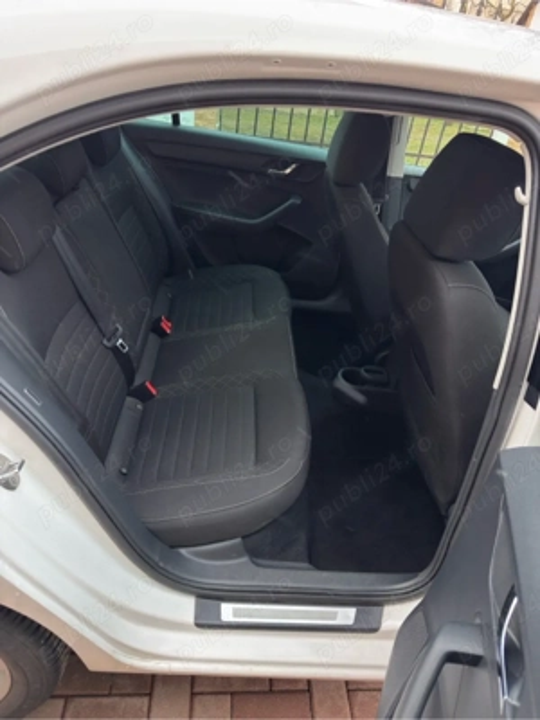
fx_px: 499
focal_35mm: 24
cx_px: 270
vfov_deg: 71.6
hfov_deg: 56.8
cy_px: 360
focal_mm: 6.76
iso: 100
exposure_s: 1/105
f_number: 1.78
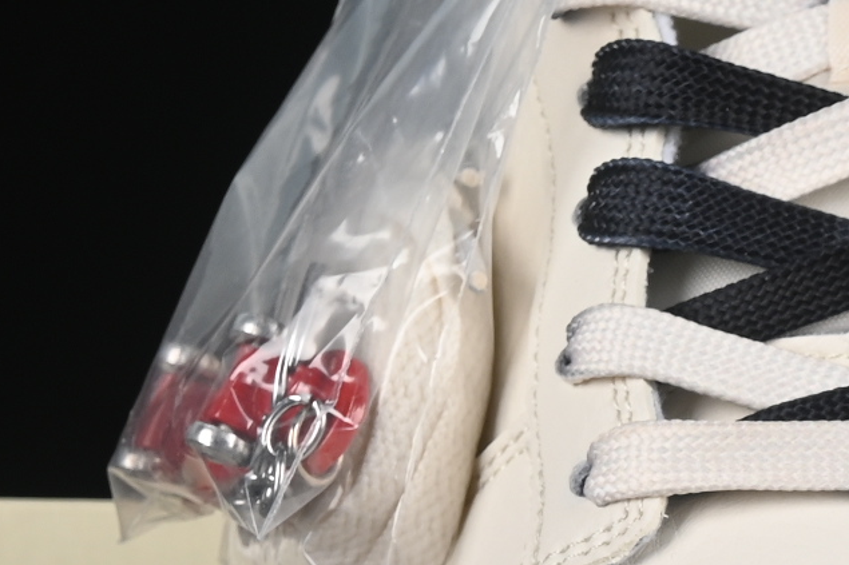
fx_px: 7756
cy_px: 577
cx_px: 1298
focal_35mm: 329
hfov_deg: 6.2
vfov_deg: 4.2
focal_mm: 50
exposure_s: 1/100
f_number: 8
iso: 160
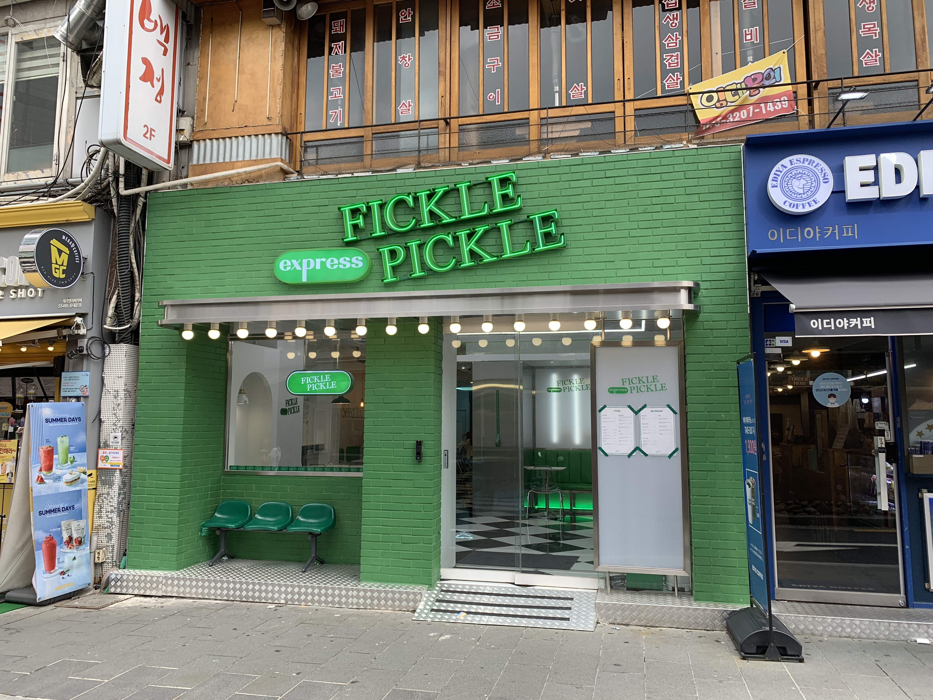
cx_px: 466
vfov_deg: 53.1
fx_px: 701
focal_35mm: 26
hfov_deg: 67.3
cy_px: 350
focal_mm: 4.25
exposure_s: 1/238
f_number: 1.8
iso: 25
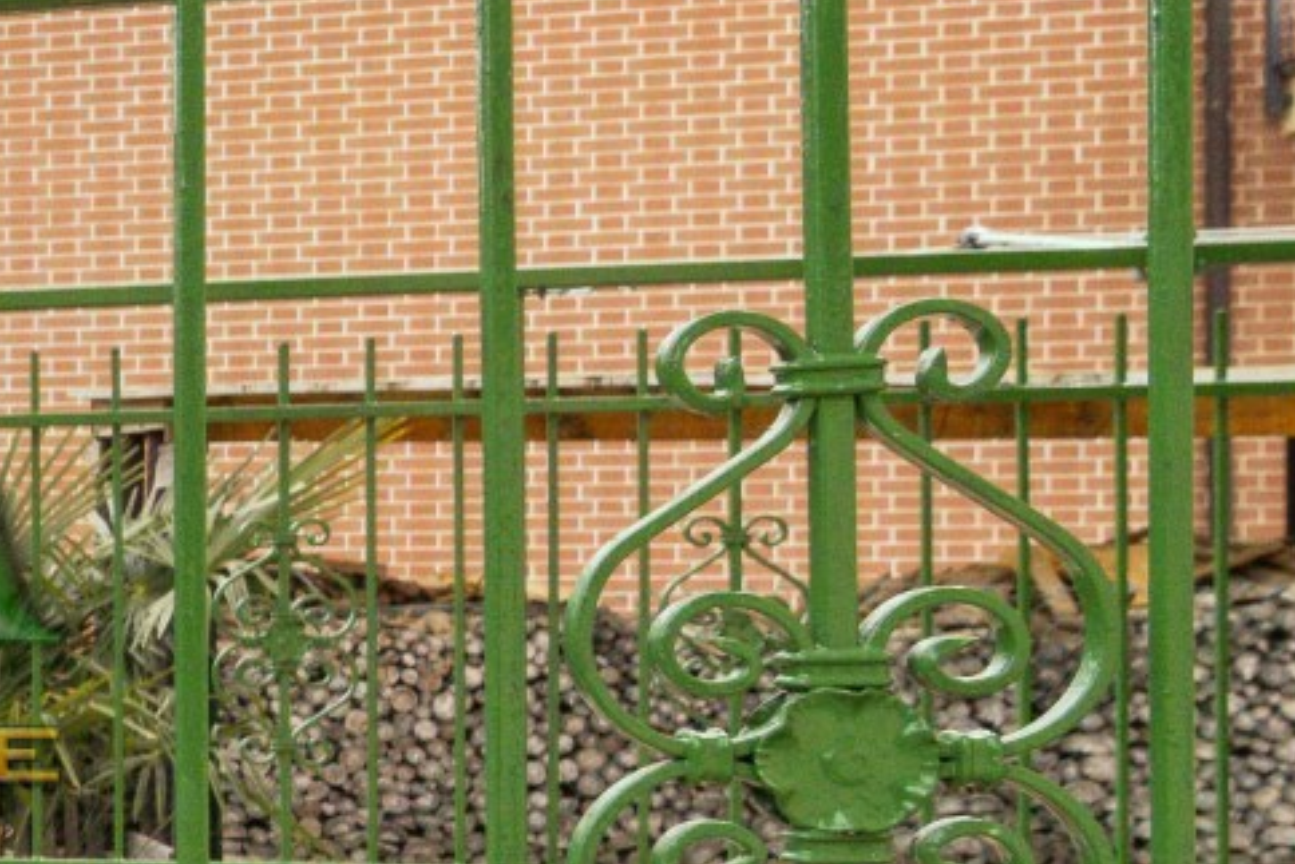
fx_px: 2663
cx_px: -1544
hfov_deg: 16.7
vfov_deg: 18.4
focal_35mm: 74
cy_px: 540
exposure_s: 1/500
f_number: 8
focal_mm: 14
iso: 1000
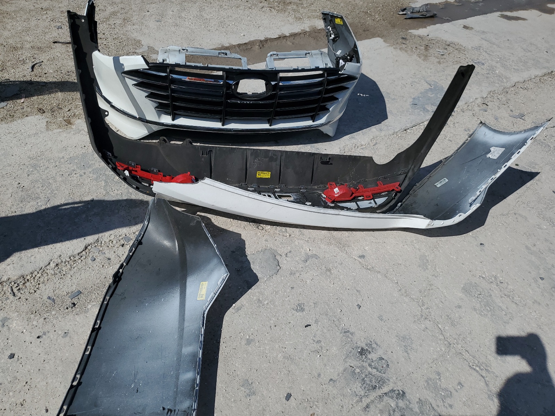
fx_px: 417
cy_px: 208
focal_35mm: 26
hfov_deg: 67.3
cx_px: 278
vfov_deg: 53.1
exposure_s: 1/10000
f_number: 1.5
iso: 50
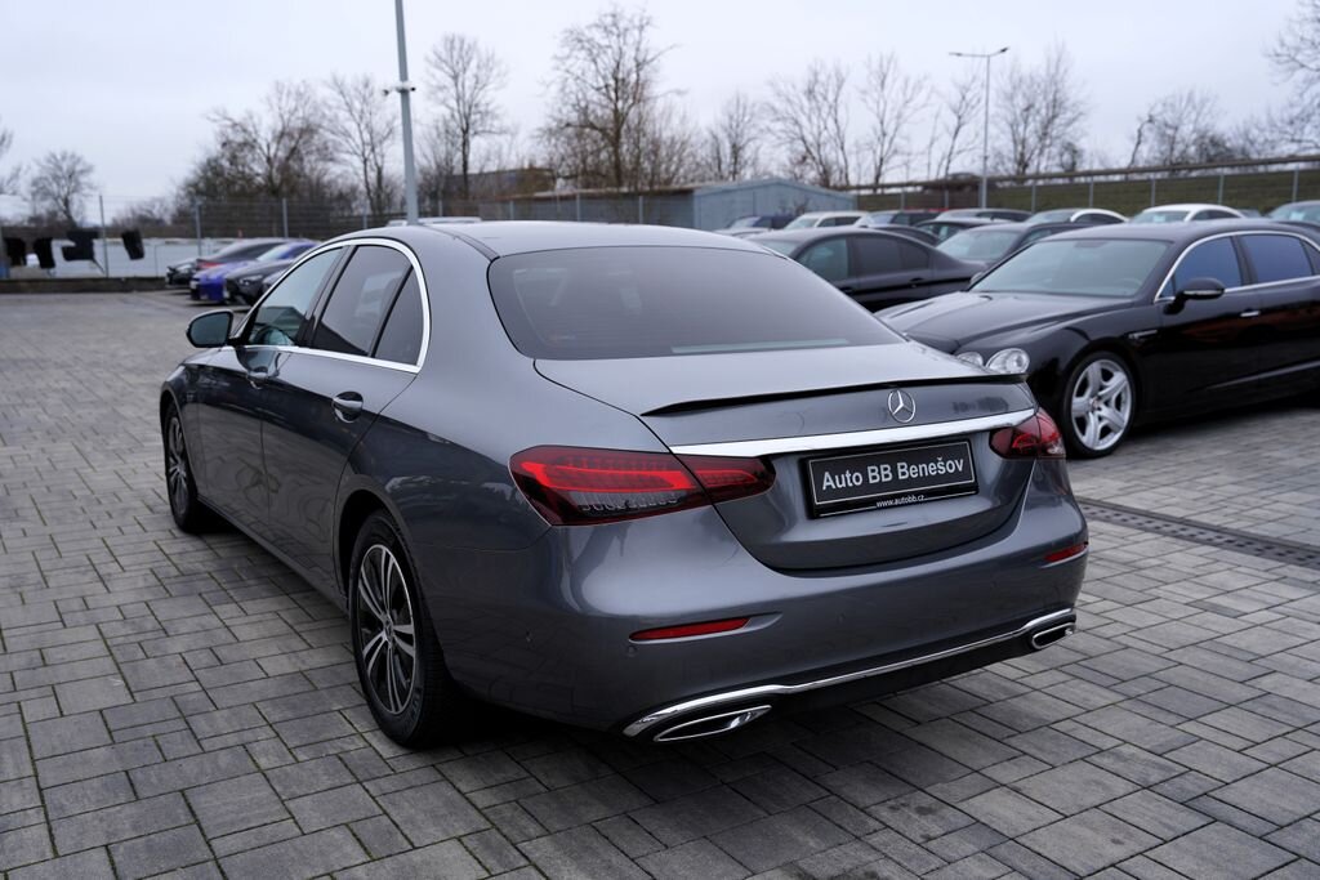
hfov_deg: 58.7
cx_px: 660
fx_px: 1173
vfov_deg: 41.1
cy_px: 440
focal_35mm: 32
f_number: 4
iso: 100
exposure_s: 1/60
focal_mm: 32
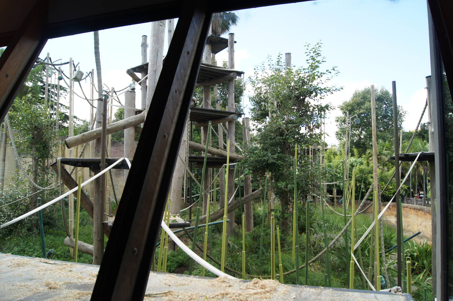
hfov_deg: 67.4
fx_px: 340
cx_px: 226
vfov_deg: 47.9
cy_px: 150
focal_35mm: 27
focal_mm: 18
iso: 100
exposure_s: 1/60
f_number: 7.1
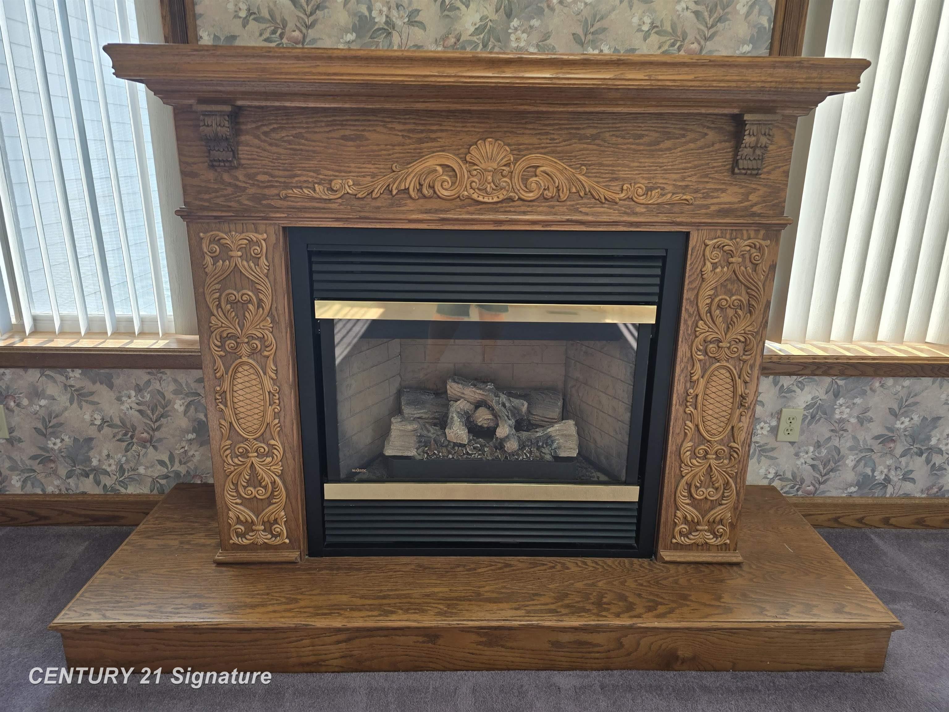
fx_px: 631
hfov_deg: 73.9
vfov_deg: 58.9
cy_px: 356
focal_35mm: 23
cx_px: 474
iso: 40
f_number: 1.7
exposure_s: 1/180
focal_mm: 6.3
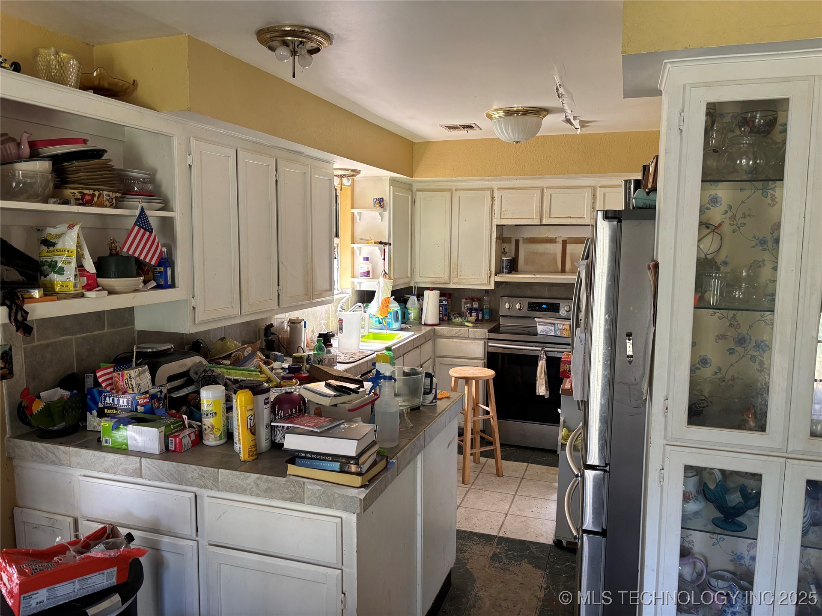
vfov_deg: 53.1
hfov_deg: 67.3
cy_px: 308
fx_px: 617
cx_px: 411
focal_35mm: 26
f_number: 1.6
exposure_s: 1/60
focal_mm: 5.96
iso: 200
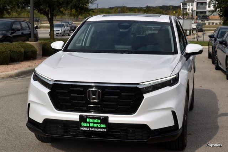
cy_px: 76
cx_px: 114
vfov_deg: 18.2
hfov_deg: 27.0
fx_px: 475
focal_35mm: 75
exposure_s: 1/500
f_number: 11
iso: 200
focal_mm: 50
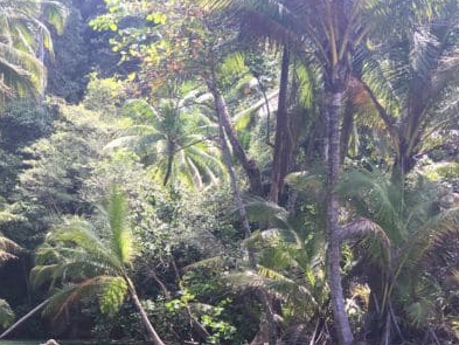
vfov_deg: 24.5
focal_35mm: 59
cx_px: 16
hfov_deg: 30.7
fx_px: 783
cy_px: 271
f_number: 2.2
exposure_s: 1/169
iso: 25
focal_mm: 4.15
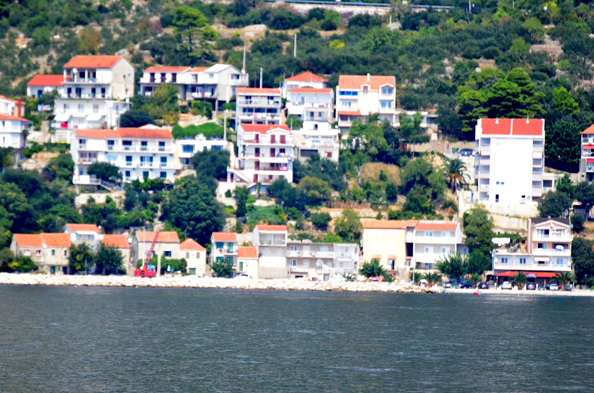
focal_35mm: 450
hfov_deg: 4.6
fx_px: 7407
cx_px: 297
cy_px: 196
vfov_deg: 3.0
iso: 3200
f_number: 5.6
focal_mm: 300
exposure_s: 1/8000
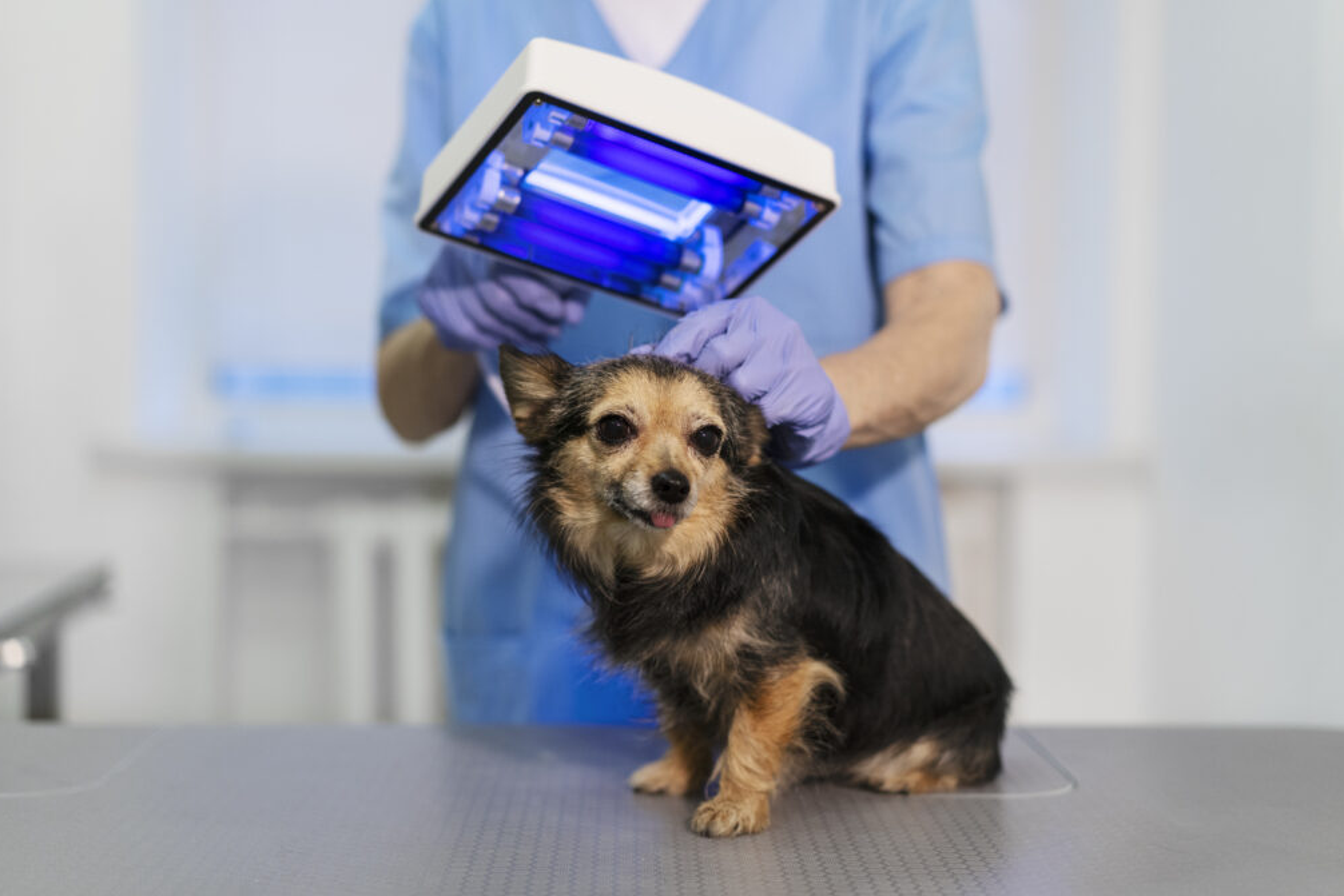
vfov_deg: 24.2
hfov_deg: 35.6
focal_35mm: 56
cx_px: 665
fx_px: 2091
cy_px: 444
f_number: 2.2
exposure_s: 1/160
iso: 500
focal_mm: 55
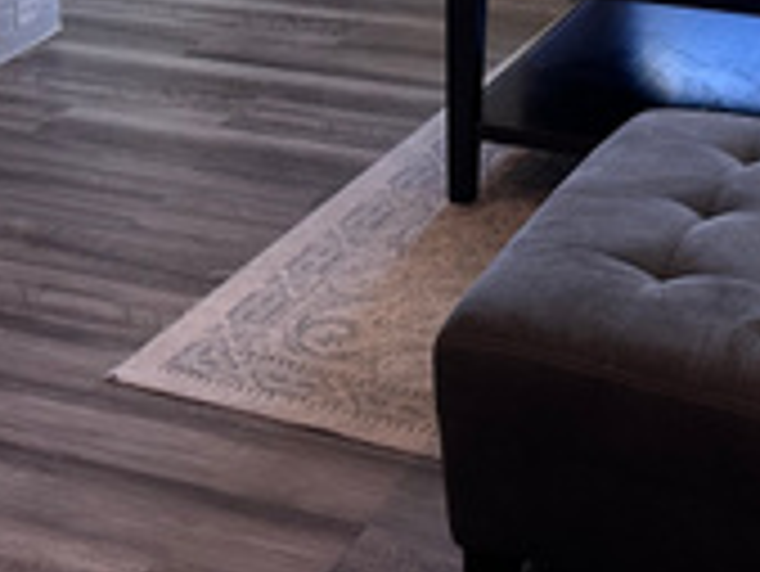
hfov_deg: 21.5
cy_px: -504
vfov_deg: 14.1
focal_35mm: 91
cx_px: 481
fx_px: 1999
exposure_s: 1/120
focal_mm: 6.86
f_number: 1.78
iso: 64
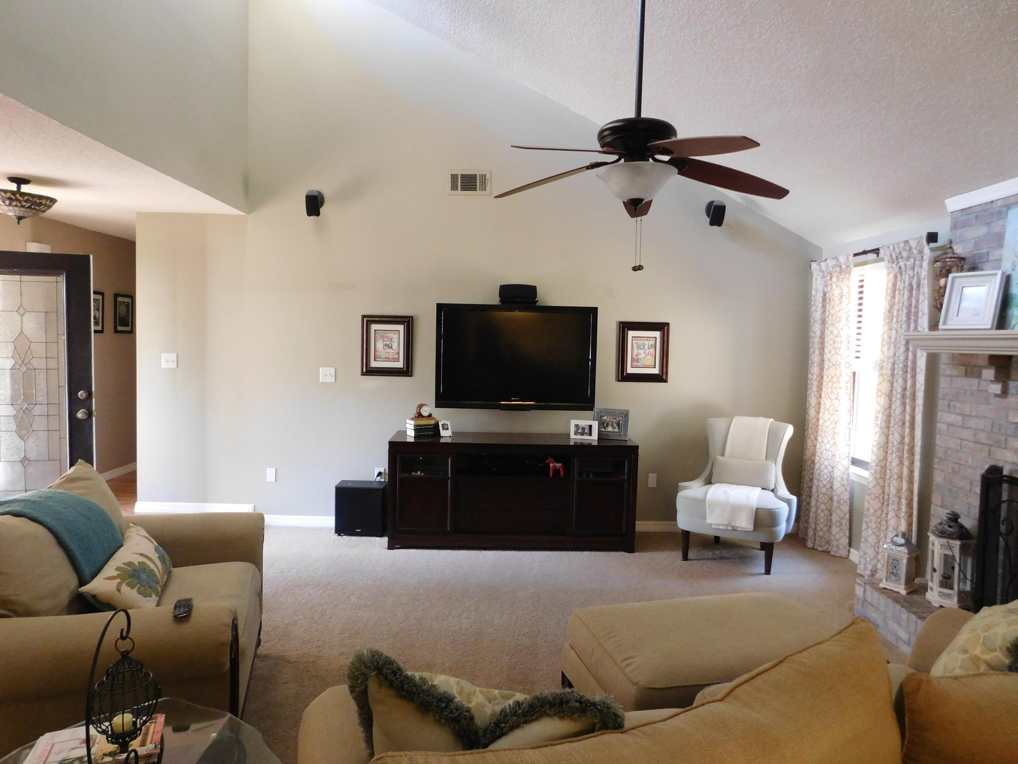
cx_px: 509
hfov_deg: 73.9
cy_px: 382
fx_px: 676
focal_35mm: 23
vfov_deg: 58.9
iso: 400
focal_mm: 4
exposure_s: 1/20
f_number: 3
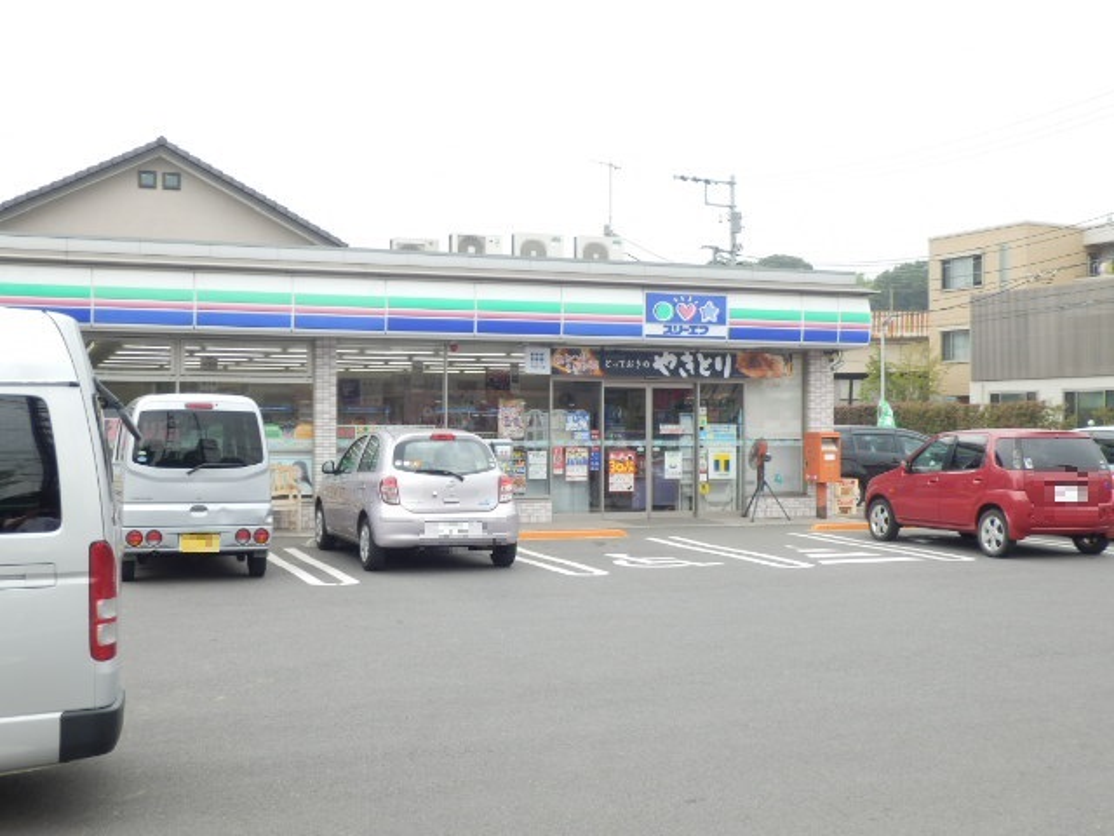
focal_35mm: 51
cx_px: 557
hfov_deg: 37.5
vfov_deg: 28.6
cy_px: 418
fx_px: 1641
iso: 80
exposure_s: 1/250
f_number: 4.4
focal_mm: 9.1
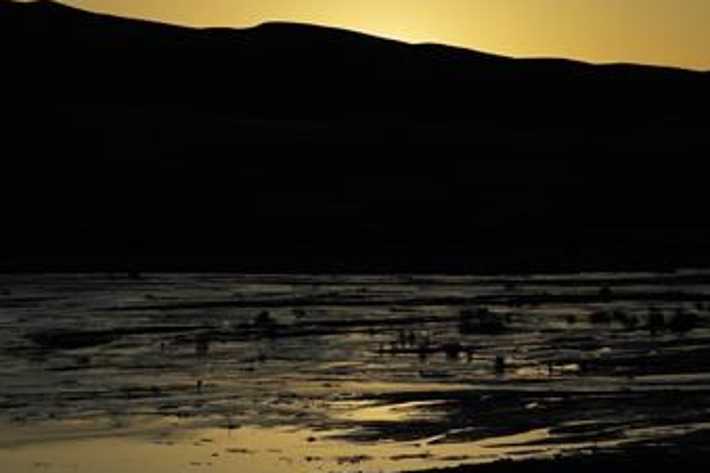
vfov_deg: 8.4
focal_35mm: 163
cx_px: 373
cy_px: 196
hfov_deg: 12.6
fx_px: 3214
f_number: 5.6
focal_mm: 85
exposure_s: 1/3200
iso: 100
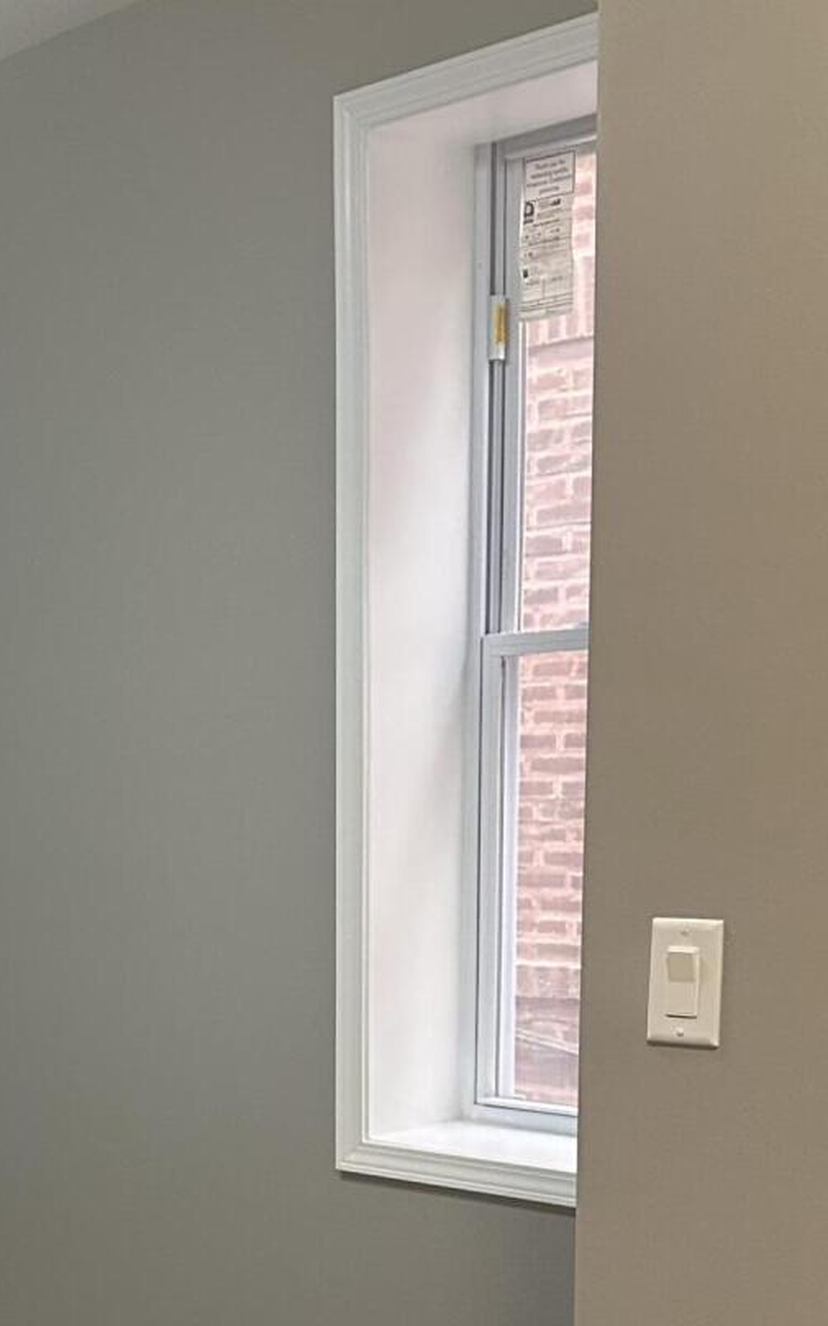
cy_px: 1182
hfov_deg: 19.4
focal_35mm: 63
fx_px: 2275
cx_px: -172
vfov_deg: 31.1
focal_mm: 6.86
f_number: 1.78
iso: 400
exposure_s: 1/60
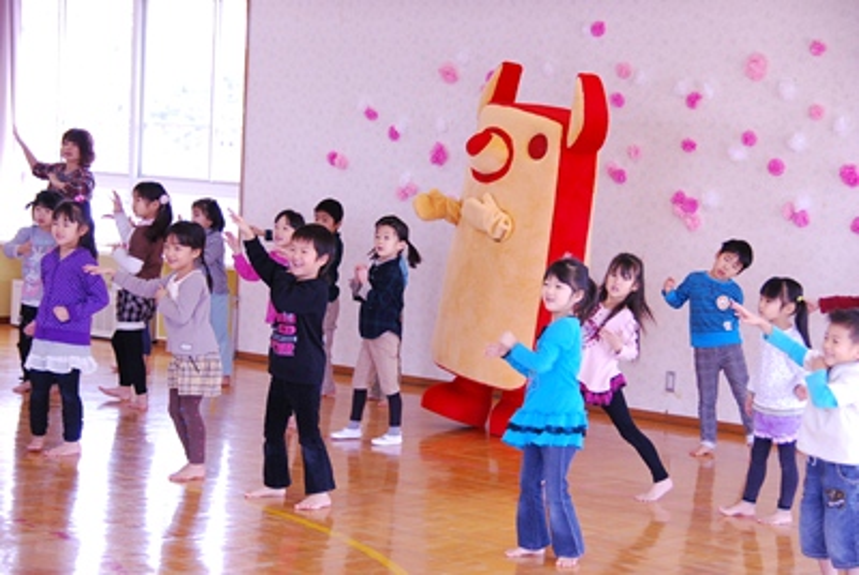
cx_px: 430
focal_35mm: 87
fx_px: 2079
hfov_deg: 23.3
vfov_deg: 15.8
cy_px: 288
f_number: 5
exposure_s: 1/125
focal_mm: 58
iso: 800
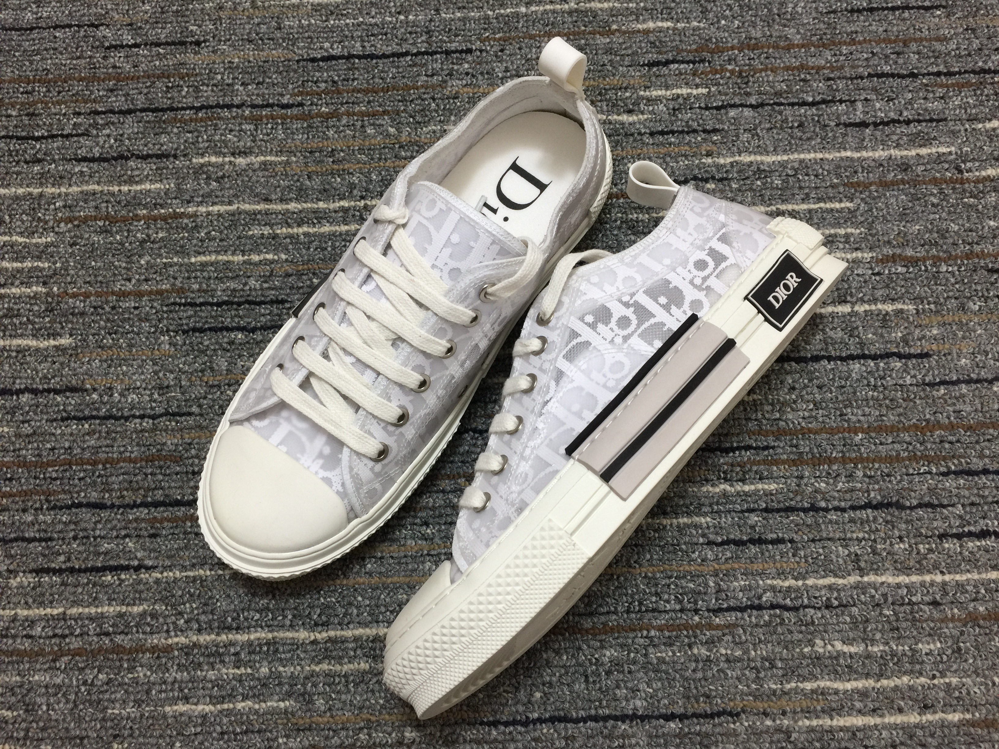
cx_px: 500
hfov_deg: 61.7
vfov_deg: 48.2
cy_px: 374
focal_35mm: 29
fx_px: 837
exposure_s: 1/33
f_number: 2.2
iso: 50
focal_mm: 4.15
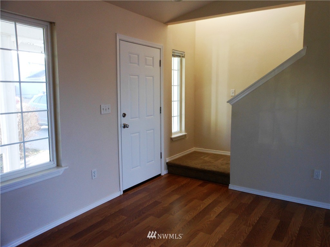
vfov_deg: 49.7
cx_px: 165
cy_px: 124
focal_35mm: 28
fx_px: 267
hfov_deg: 63.4
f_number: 3.7
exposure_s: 1/30
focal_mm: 5
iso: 200
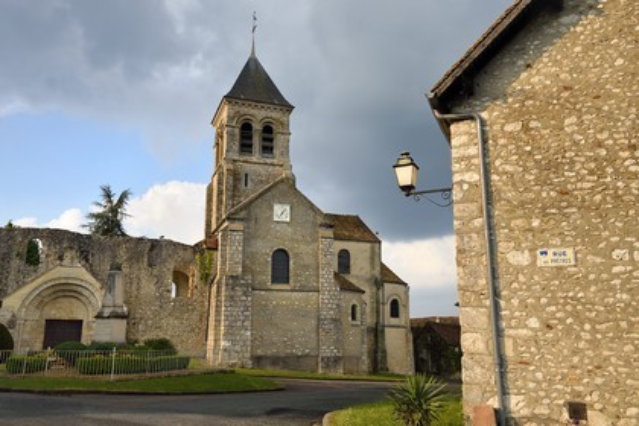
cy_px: 213
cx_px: 320
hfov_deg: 60.3
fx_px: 550
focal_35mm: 31
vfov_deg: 42.3
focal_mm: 31
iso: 200
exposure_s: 1/250
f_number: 9
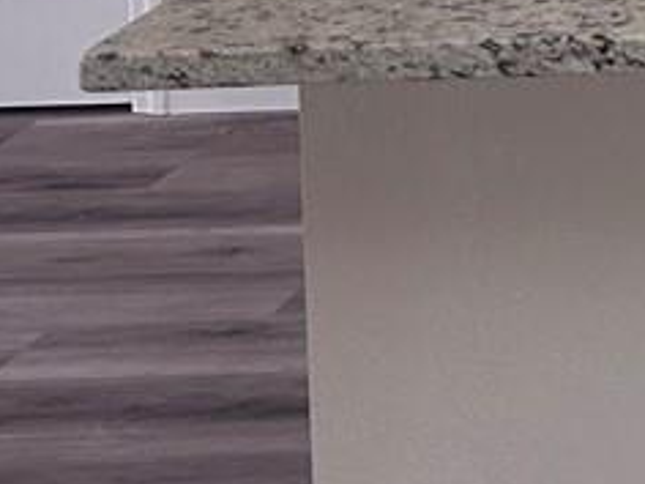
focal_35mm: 176
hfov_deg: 9.1
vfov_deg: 7.8
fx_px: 3279
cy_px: -719
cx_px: 1916
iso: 64
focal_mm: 5.7
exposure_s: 1/120
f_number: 1.5
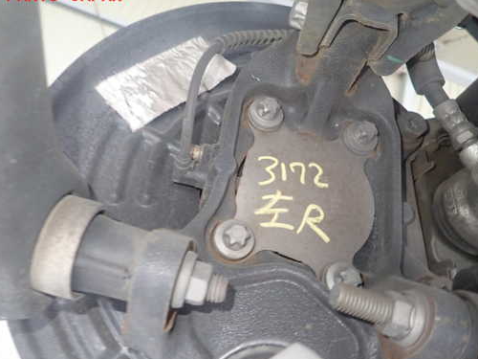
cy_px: 198
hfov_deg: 60.0
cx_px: 235
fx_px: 414
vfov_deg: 46.7
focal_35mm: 30
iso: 500
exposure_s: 1/30
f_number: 2
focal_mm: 4.5
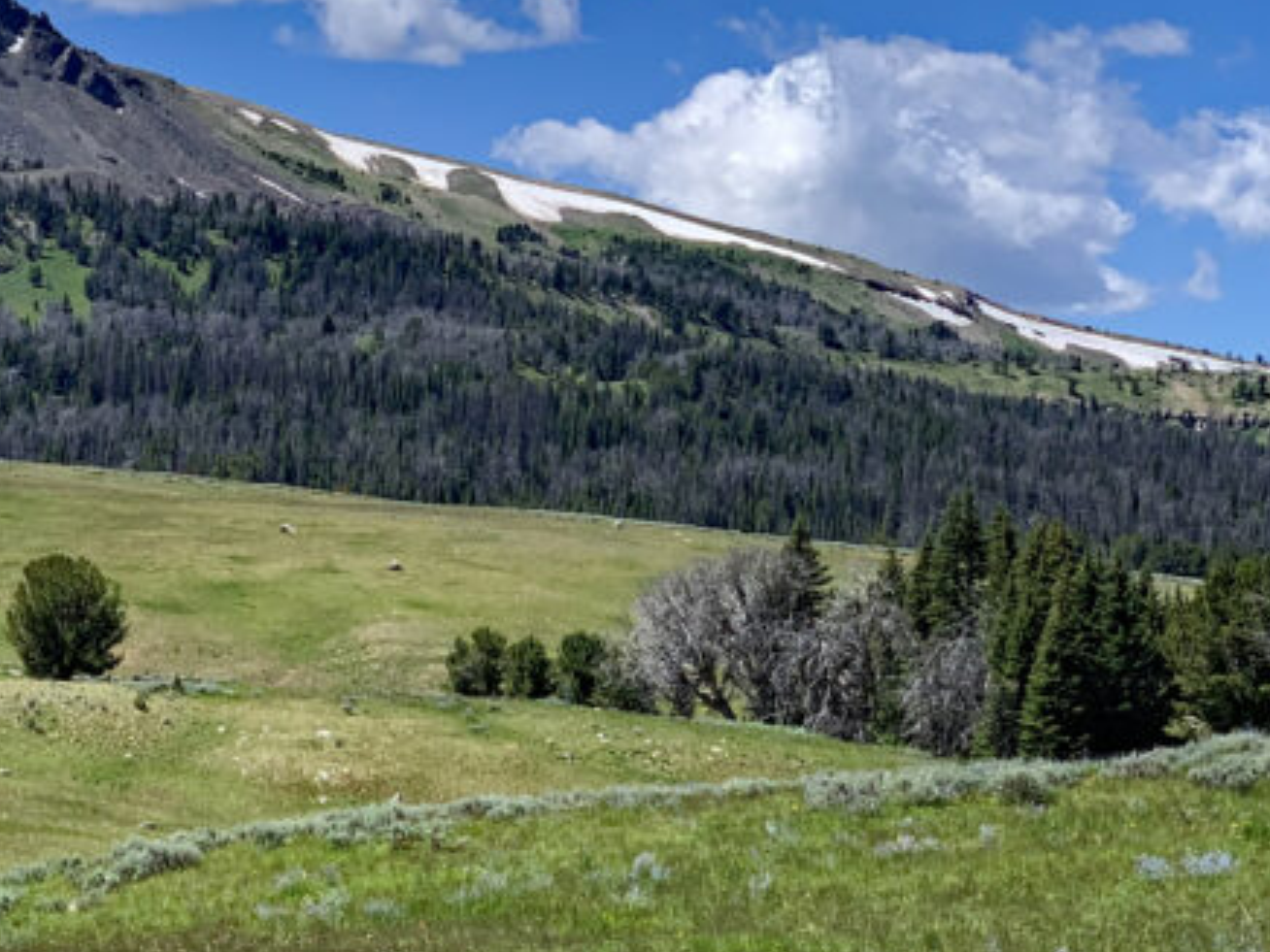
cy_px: 431
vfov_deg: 12.1
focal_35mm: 122
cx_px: -117
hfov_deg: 15.7
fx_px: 4476
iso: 16
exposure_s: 1/1043
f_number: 2.4
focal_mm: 6
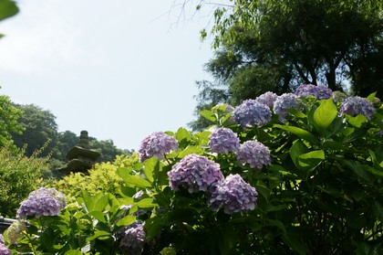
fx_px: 478
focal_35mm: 45
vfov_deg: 29.8
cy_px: 128
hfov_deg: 43.6
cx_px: 192
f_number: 8
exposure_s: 1/400
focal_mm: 30
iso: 200
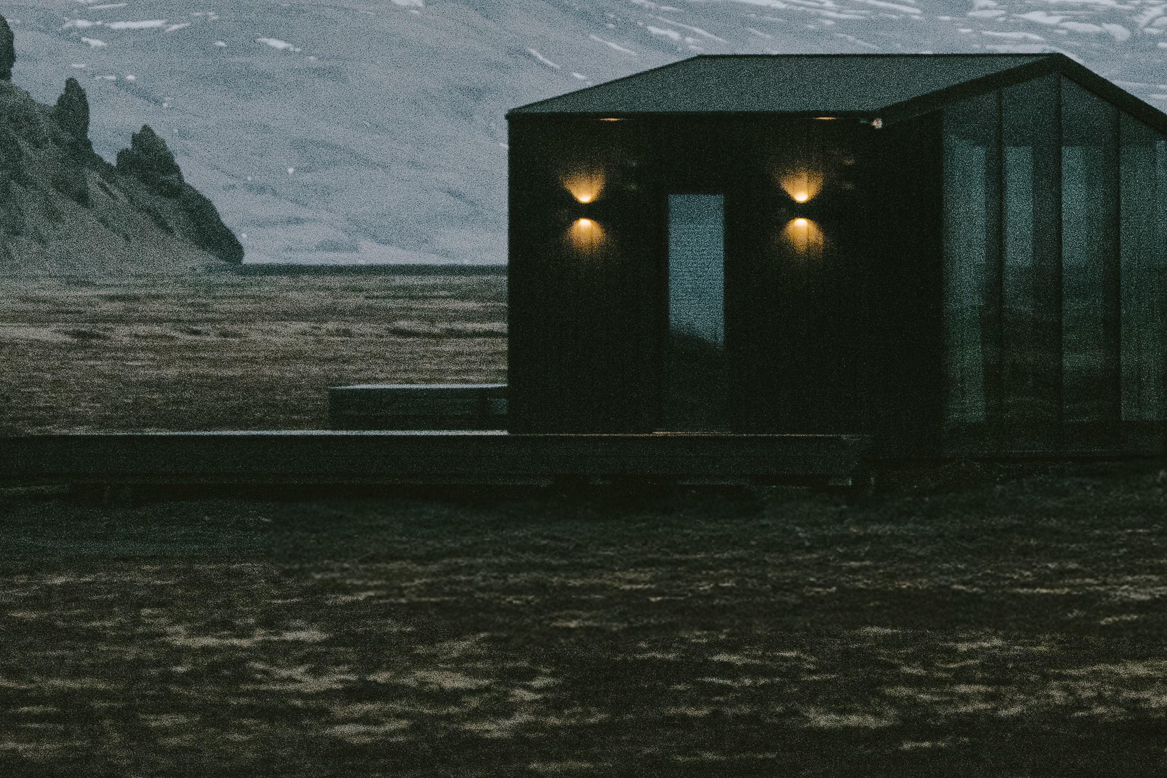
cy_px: -176
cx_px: 552
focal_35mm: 464
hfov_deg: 4.4
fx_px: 15044
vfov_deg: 3.0
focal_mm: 140
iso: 800
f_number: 3.5
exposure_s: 1/60
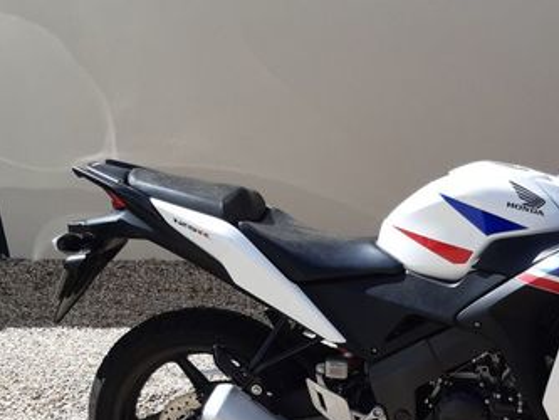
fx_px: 969
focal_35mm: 60
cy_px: 321
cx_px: 455
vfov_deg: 24.1
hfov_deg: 31.3
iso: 40
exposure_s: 1/1374
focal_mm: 3.92
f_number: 1.7
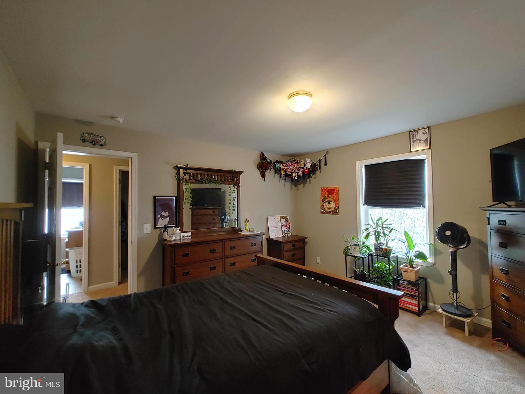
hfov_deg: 98.2
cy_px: 197
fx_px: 227
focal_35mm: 15
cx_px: 262
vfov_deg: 81.7
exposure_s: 1/17
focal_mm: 1.78
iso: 350
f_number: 1.9
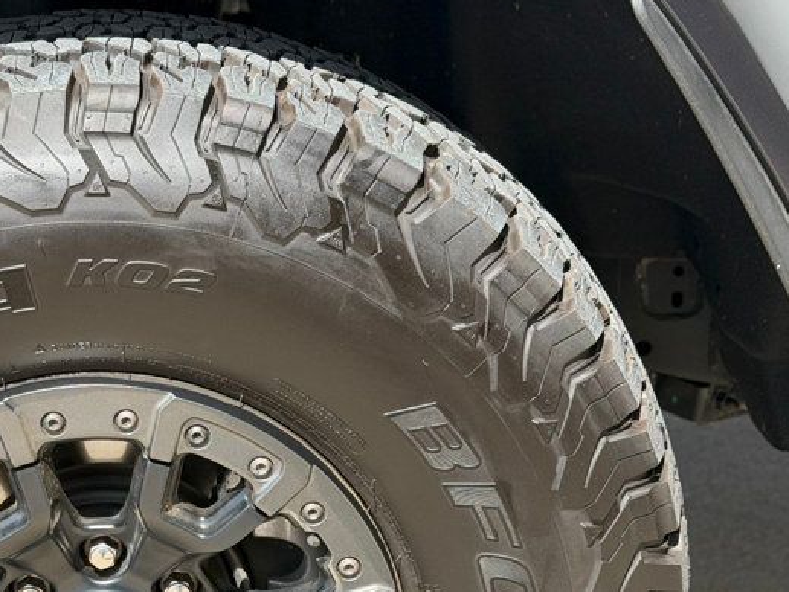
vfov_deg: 15.3
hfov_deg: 20.4
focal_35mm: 95
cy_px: 574
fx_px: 2166
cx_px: 133
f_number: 1.78
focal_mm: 6.76
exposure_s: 1/1838
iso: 100
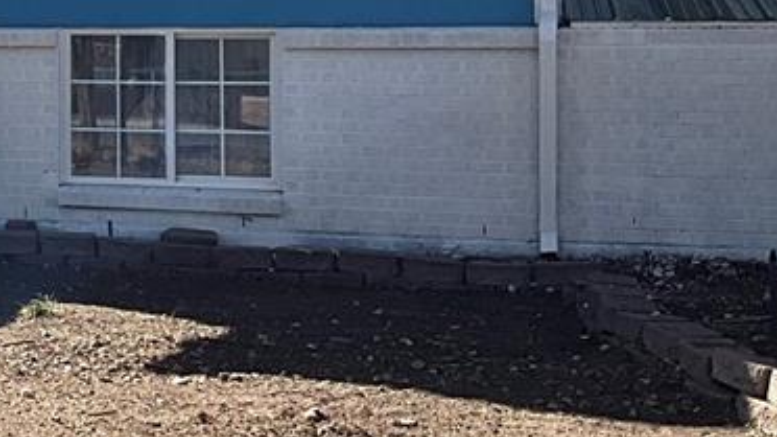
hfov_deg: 22.1
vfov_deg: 13.7
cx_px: -226
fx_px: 1792
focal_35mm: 87
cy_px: -5
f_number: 1.8
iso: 25
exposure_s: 1/1250
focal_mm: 3
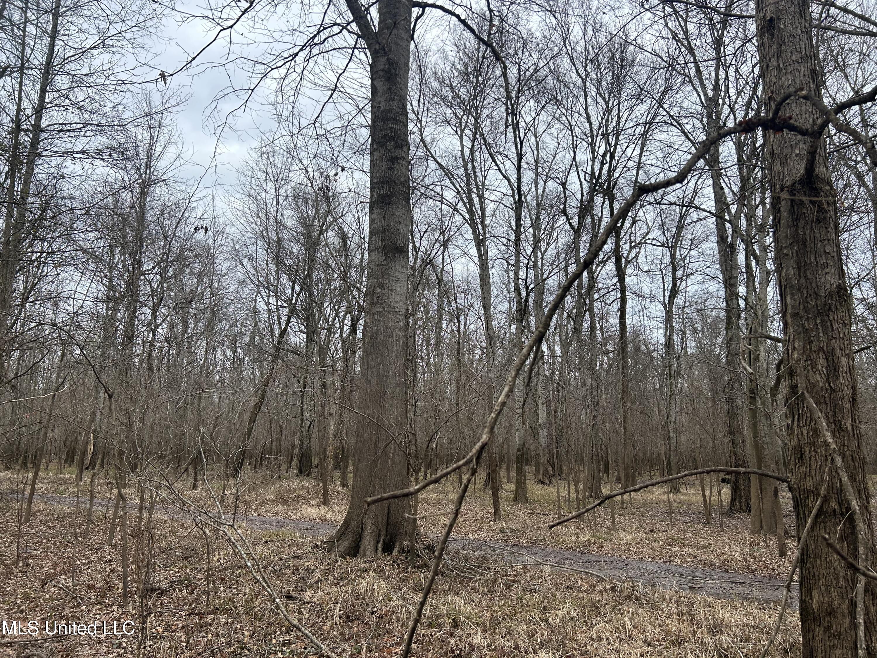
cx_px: 438
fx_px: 659
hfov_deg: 67.3
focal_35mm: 26
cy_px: 329
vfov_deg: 53.1
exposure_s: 1/1553
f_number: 1.5
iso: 50
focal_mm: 5.7
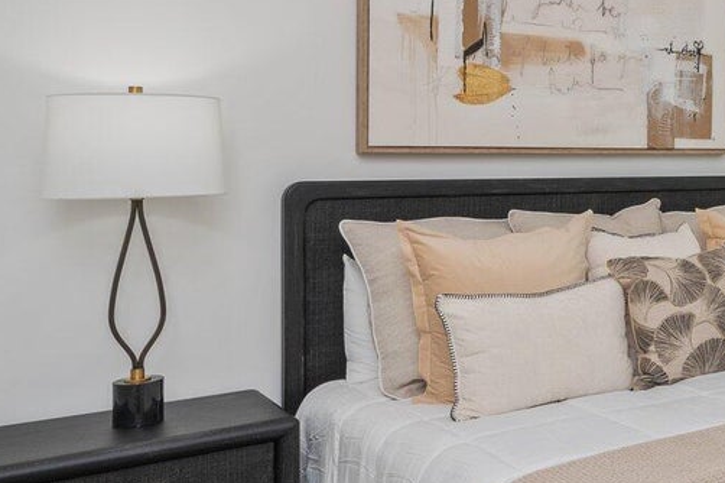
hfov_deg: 36.4
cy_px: 176
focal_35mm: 46
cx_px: 793
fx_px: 926
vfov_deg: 29.1
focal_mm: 15
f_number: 9
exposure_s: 1/40
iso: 250
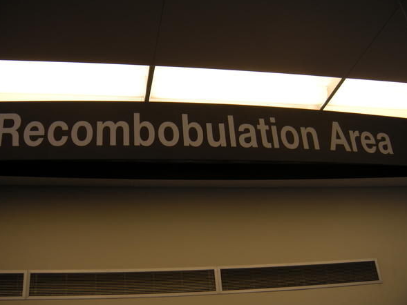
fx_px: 447
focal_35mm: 38
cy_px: 148
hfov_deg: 49.0
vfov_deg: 37.7
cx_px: 195
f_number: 3.8
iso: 64
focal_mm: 5.9
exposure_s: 1/49.8
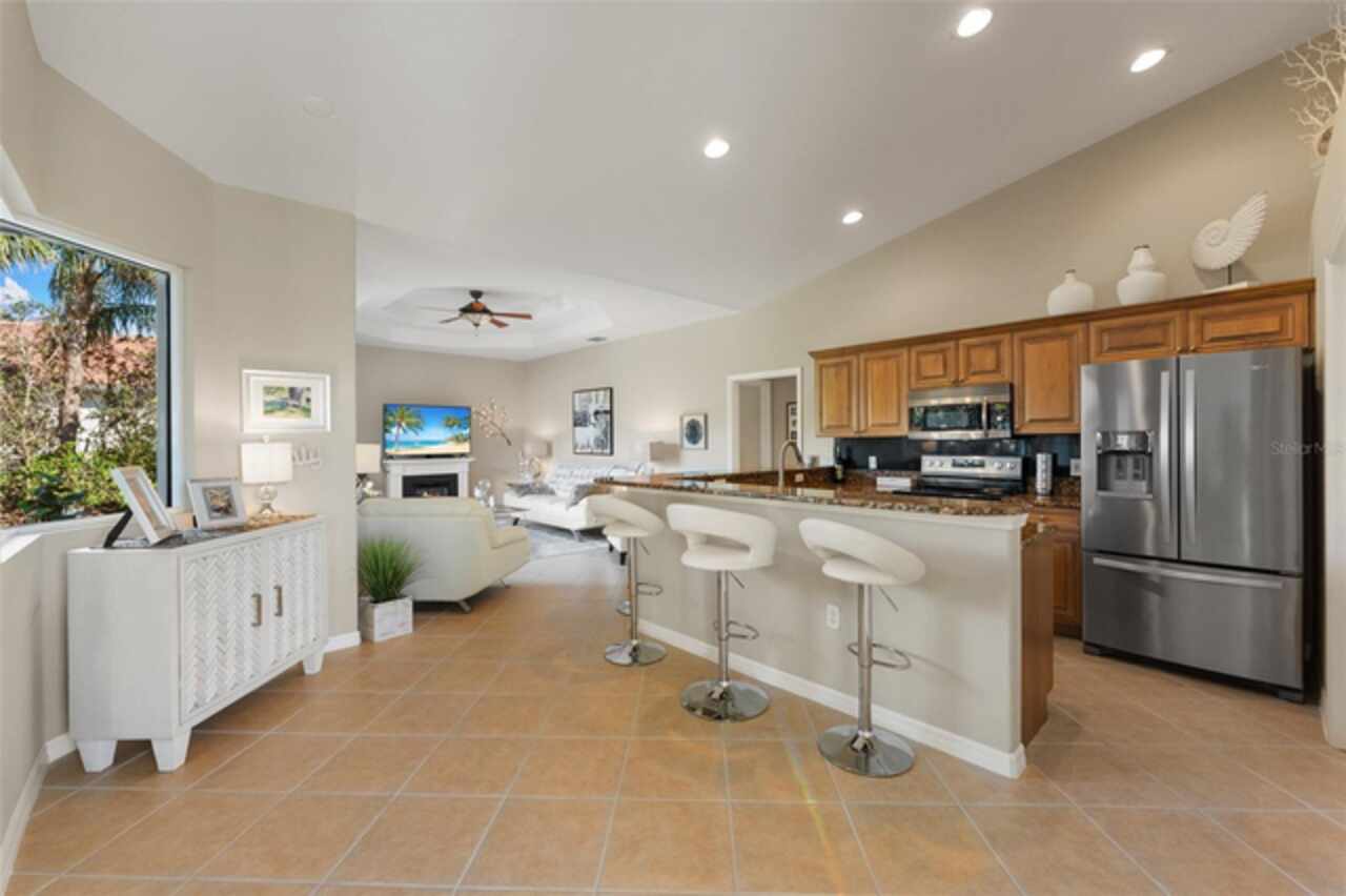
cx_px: 673
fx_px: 546
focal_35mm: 15
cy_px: 448
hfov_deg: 101.9
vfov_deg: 78.8
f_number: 6.3
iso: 400
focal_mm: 14.6
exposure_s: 1/15
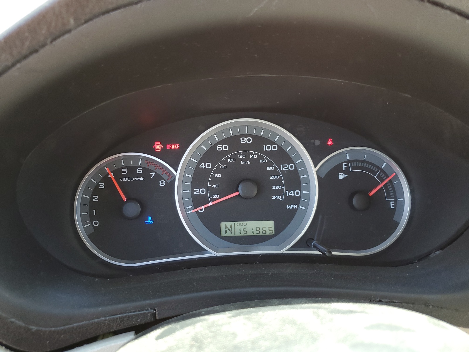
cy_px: 176
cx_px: 234
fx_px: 352
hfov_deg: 67.3
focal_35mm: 26
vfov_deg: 53.1
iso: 84
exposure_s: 1/120
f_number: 1.5
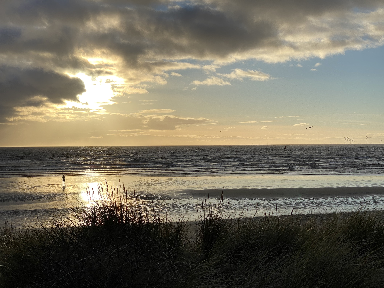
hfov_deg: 36.8
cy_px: 144
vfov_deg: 28.0
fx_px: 577
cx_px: 192
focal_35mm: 52
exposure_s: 1/2519
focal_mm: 6
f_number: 2
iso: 20
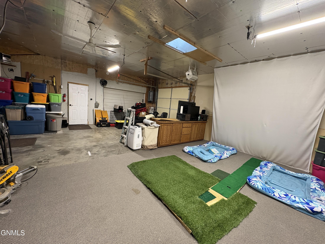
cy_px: 122
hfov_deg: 102.1
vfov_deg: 85.7
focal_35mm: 14
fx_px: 131
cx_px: 162
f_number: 2.2
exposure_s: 1/60
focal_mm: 2.22
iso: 200
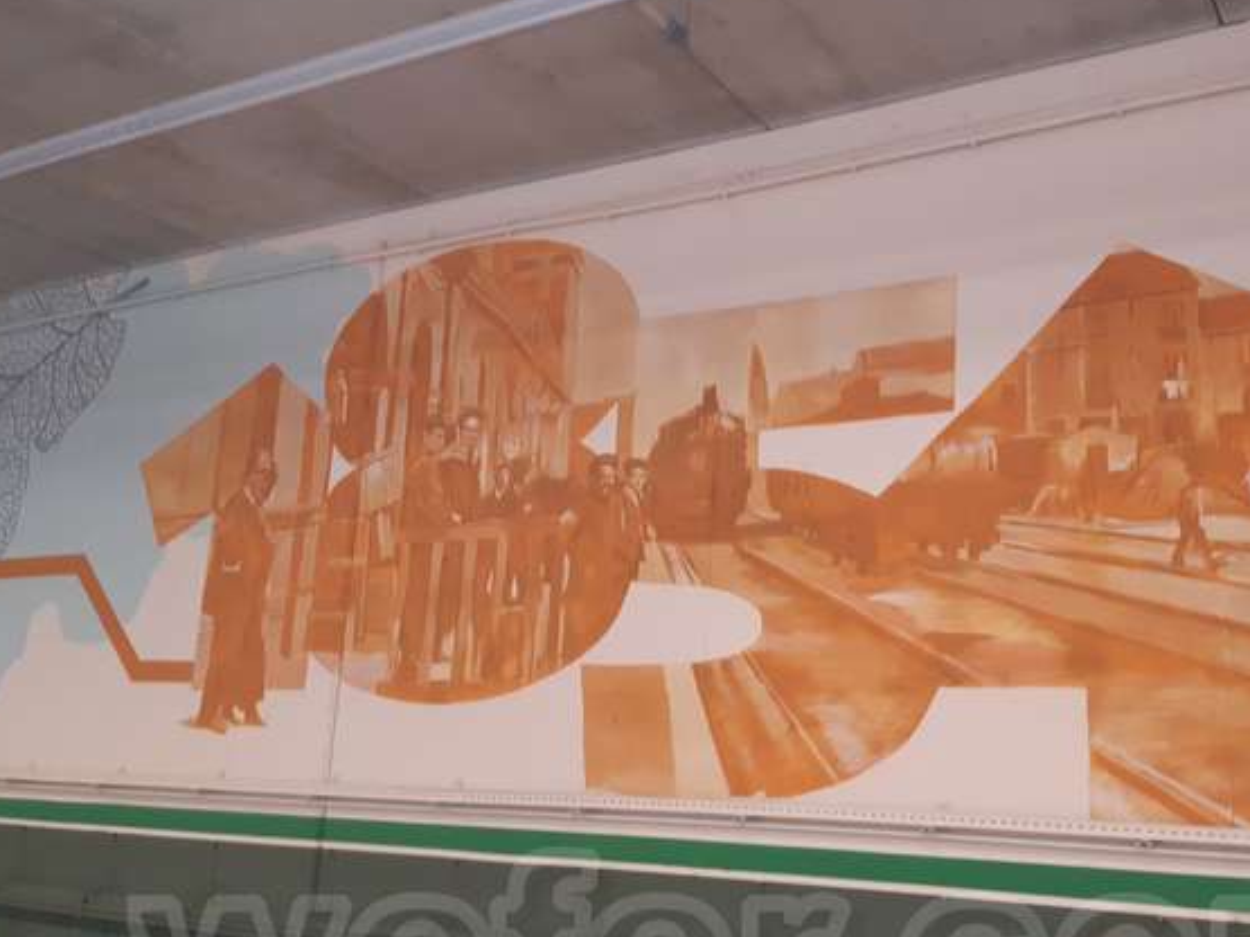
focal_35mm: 36
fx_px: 1300
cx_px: 766
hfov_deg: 50.9
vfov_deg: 39.6
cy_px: 507
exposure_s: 1/50
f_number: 1.7
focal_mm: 3.92
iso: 160
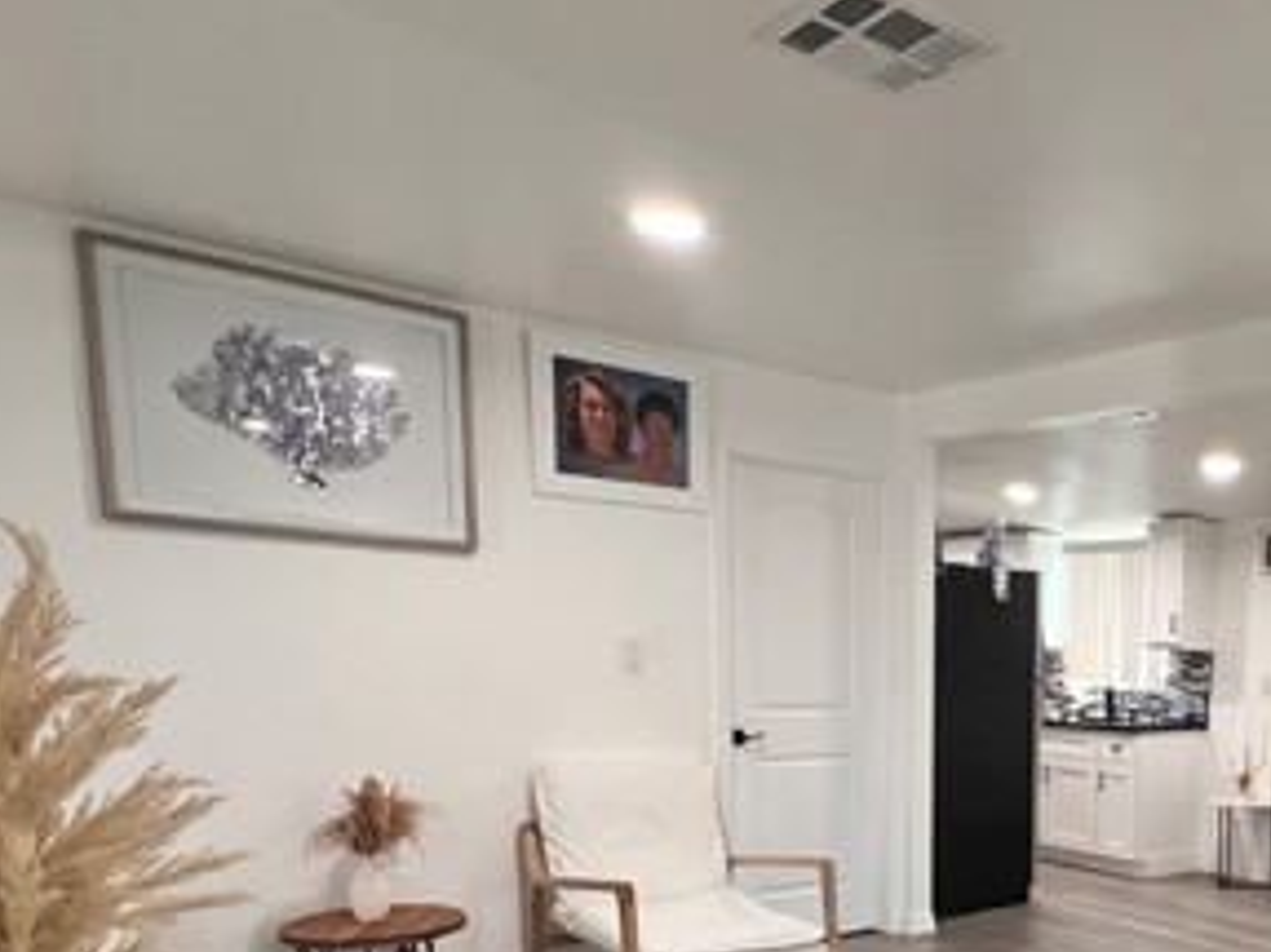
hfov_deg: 55.1
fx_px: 1064
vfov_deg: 44.4
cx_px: 1098
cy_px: 837
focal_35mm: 29
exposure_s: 1/60
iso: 160
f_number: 1.8
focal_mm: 1.57
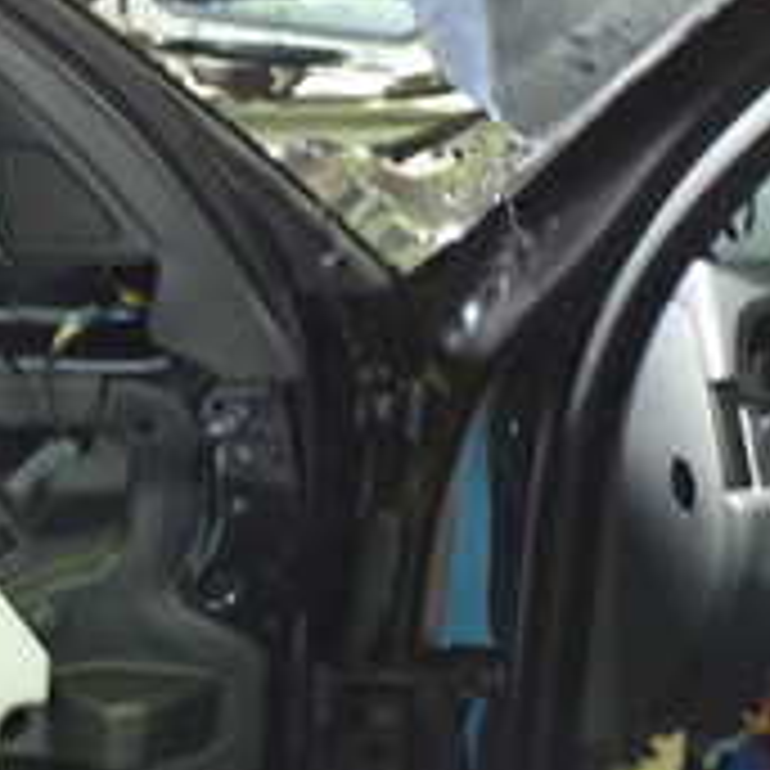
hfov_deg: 16.2
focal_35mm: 93
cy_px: 306
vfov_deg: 18.7
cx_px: -540
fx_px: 2340
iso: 400
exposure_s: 1/30
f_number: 2.3
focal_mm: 5.4
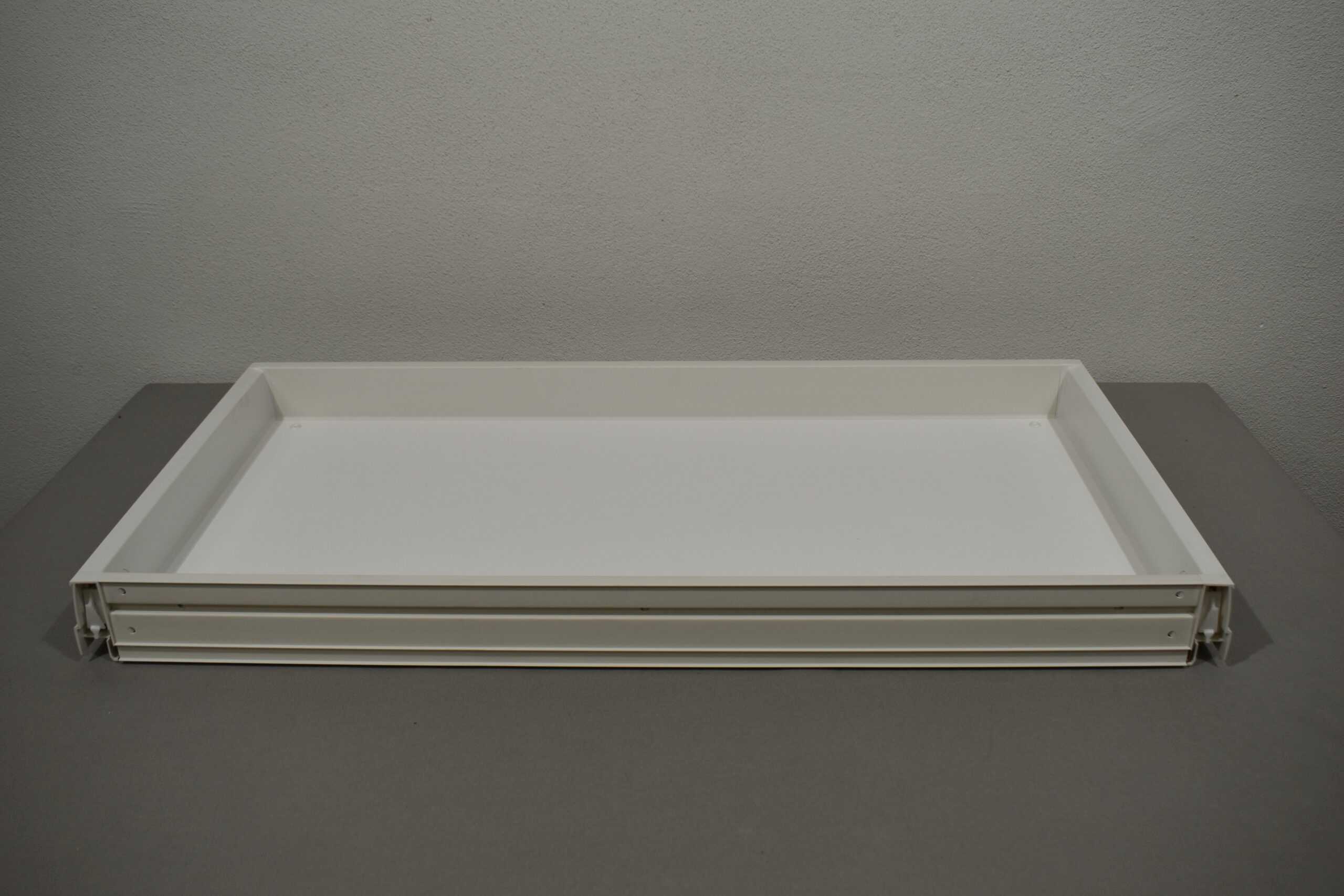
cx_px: 672
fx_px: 1232
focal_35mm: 33
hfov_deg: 57.2
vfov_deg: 40.0
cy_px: 448
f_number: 5.6
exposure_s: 1/125
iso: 200
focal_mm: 22
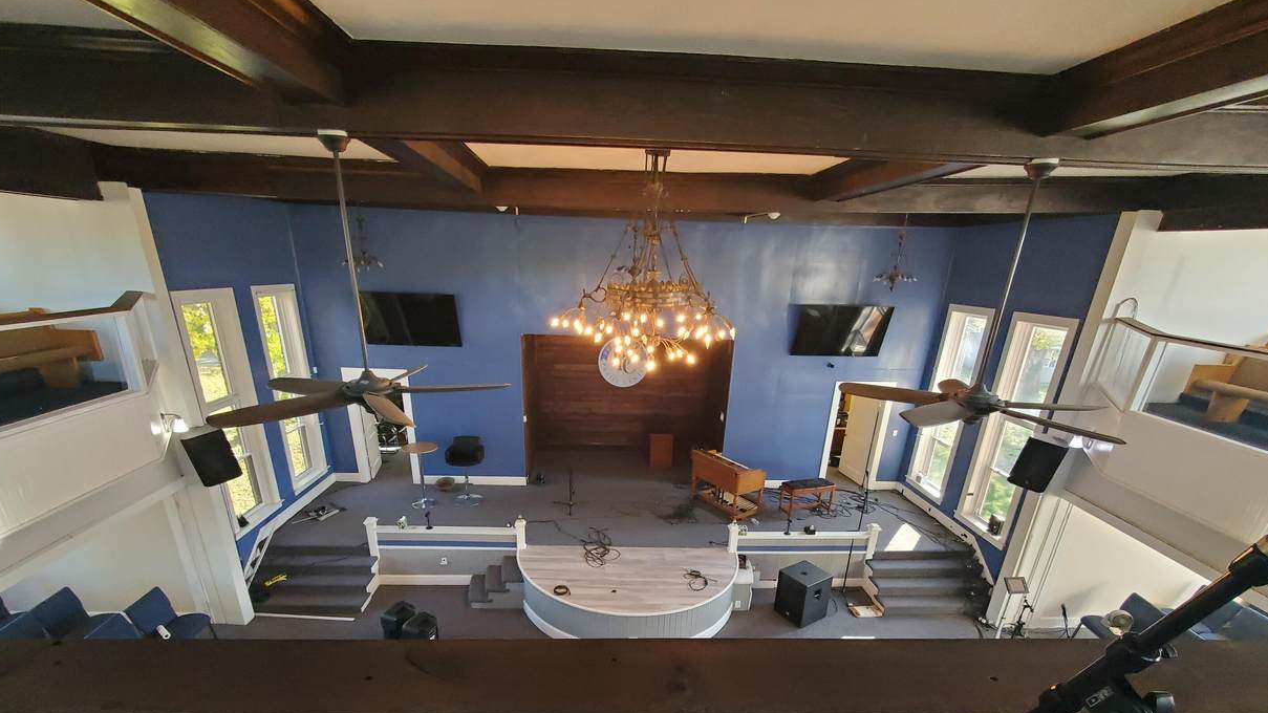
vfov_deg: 68.8
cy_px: 467
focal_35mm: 15
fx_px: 504
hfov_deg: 103.0
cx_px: 621
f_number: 2.2
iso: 500
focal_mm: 1.8
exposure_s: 1/60
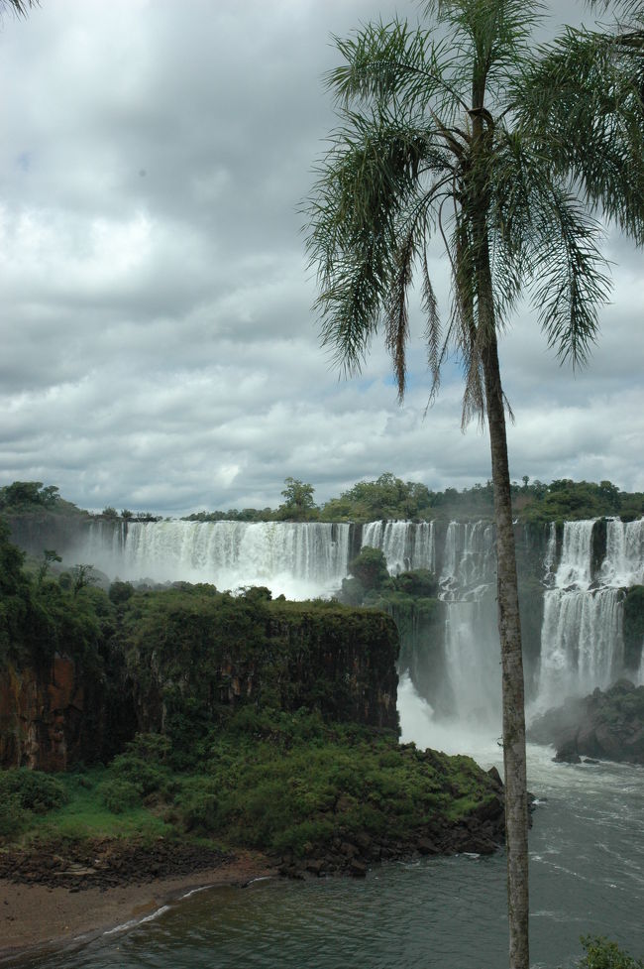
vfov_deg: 38.9
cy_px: 484
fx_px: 1370
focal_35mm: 51
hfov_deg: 26.4
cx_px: 322
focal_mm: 34
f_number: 13
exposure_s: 1/640
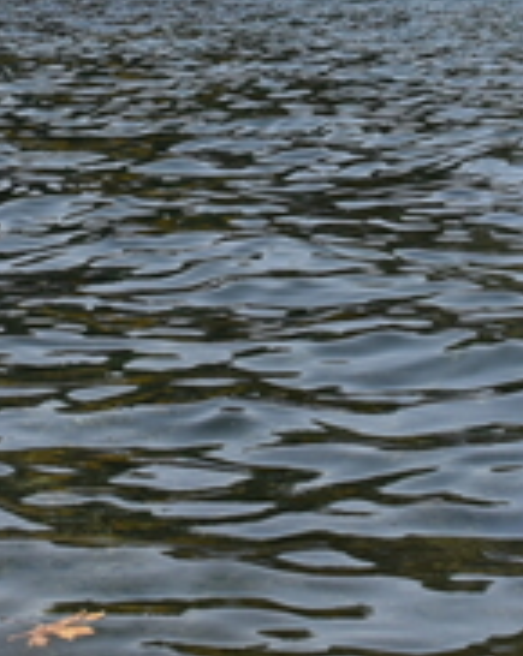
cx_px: 368
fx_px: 3589
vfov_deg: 10.2
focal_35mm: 185
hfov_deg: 8.3
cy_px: -220
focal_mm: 28
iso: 100
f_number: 8
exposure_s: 1/250
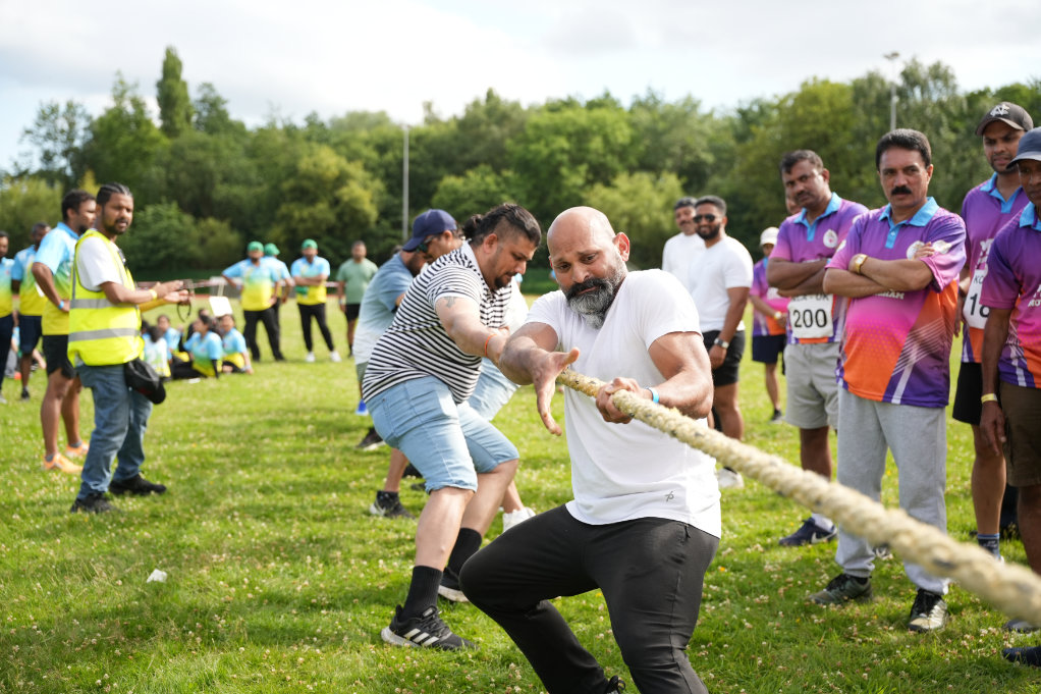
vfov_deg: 31.6
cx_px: 520
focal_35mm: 42
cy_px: 347
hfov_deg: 46.0
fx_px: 1226
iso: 250
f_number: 2.8
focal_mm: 42.4
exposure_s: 1/1250
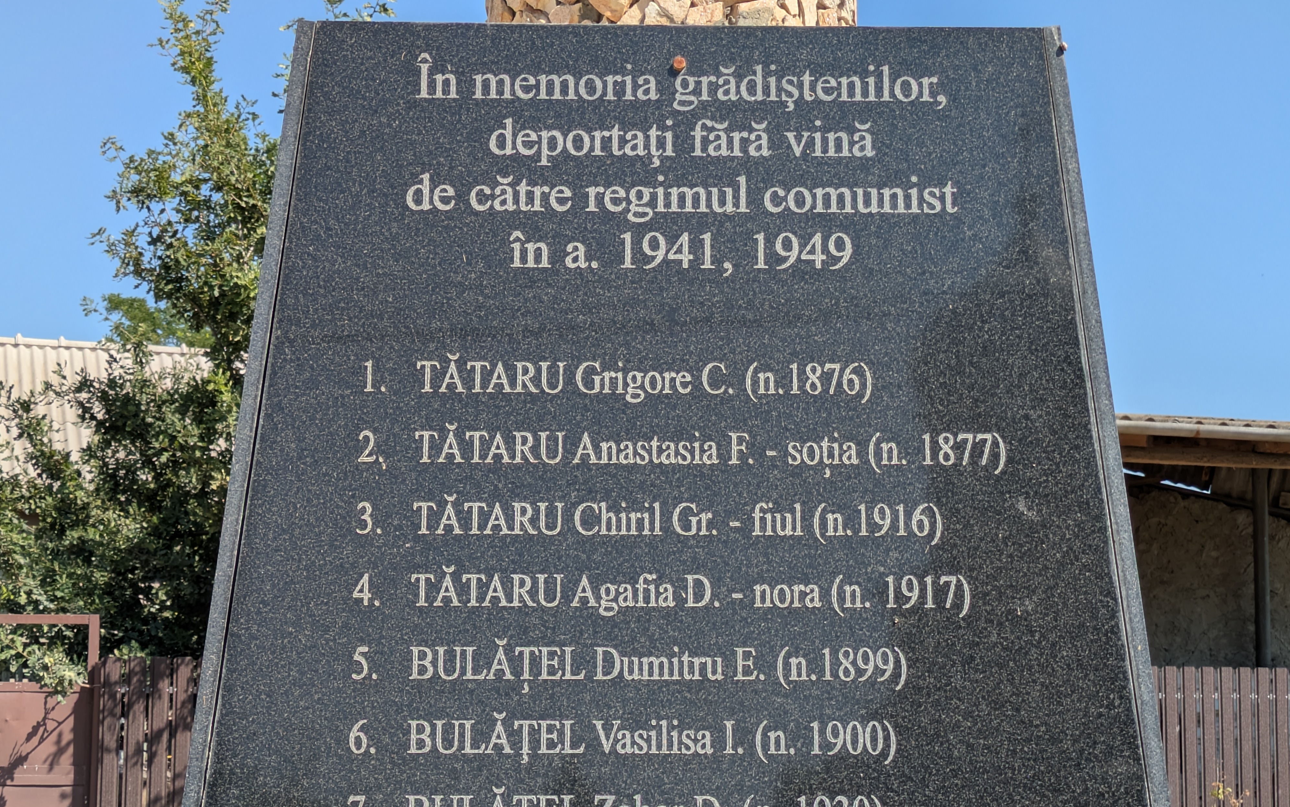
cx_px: 720
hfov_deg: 32.4
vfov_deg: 20.6
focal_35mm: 63
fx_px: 2215
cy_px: 480
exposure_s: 1/1567
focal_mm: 5.43
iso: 47
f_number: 1.89
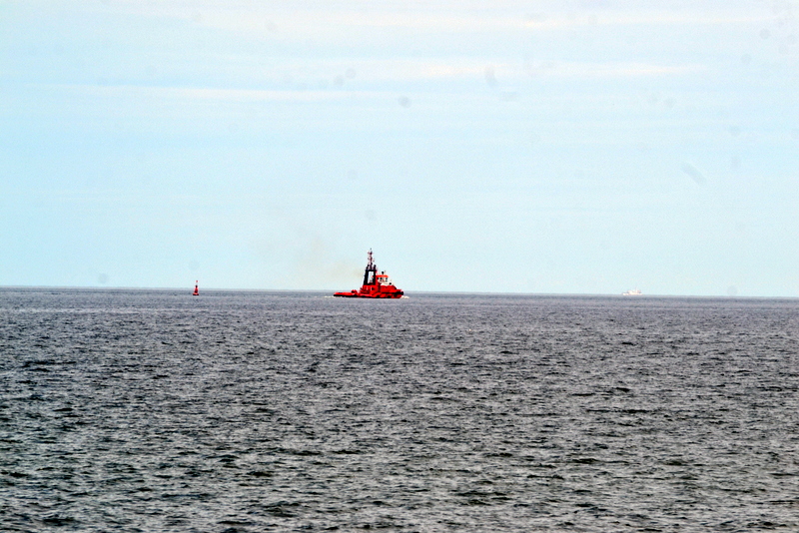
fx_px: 9991
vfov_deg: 3.1
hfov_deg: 4.6
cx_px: 400
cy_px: 266
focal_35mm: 450
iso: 280
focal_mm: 300
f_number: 11
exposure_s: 1/500
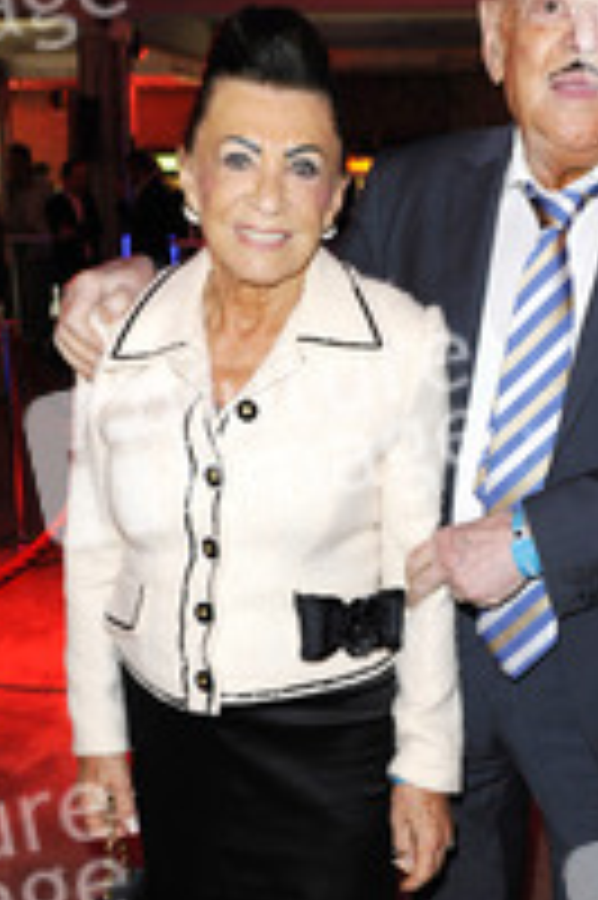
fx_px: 1348
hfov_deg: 24.9
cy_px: 666
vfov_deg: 36.1
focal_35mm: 54
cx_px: 387
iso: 1600
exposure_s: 1/40
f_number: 5.6
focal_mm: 27
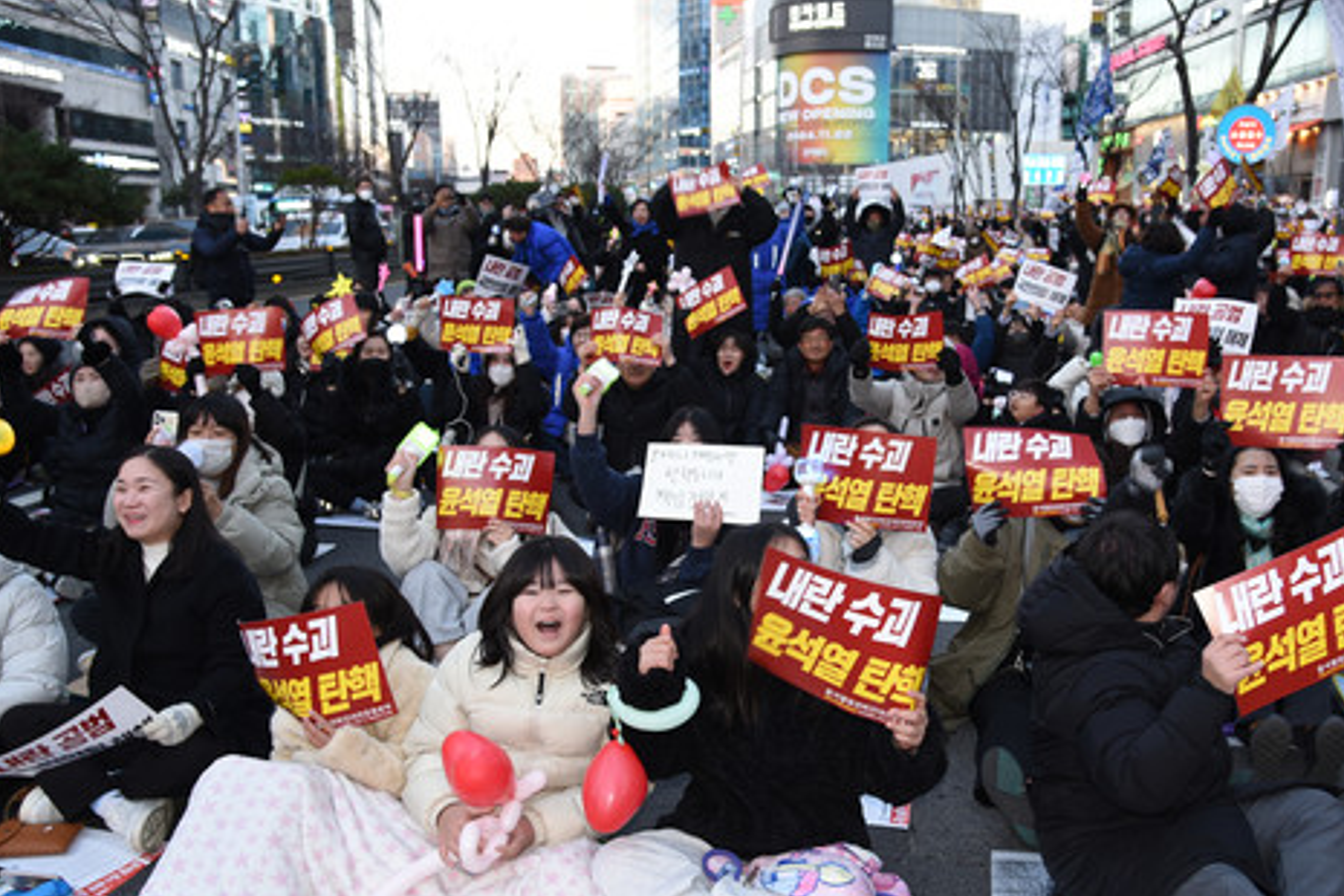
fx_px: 1157
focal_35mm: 31
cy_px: 506
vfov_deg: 42.2
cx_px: 783
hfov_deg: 59.9
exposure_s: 1/100
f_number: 4.5
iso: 500
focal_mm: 24
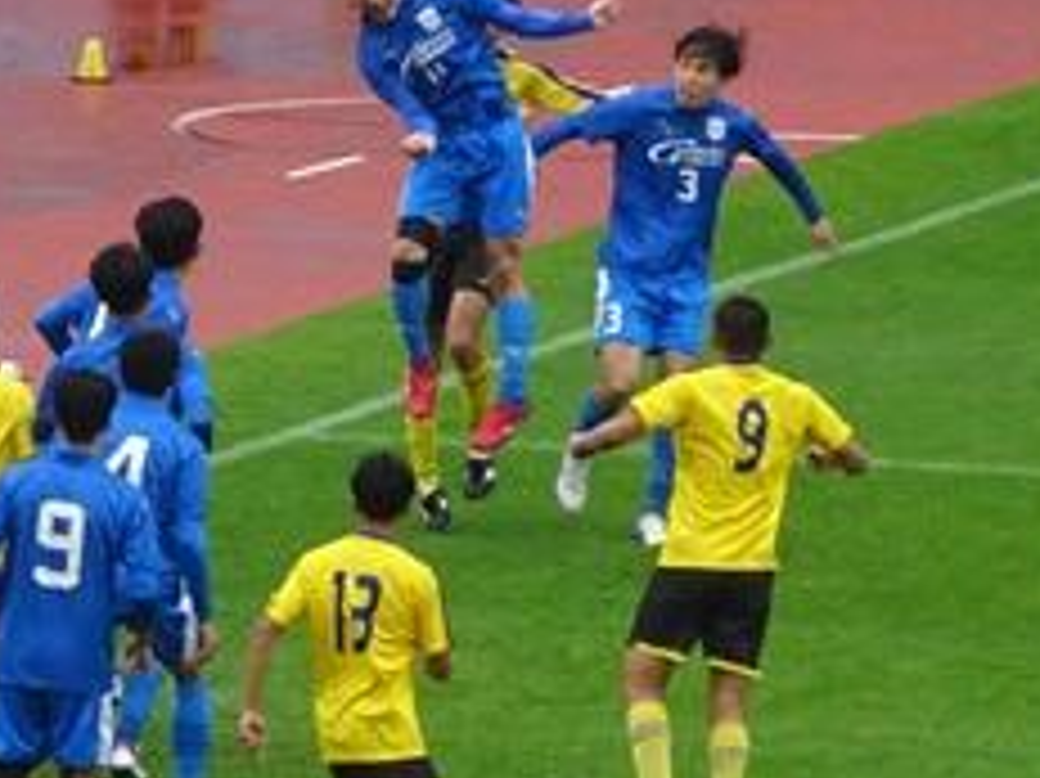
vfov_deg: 1.4
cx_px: 72
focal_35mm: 1040
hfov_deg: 1.9
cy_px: 103
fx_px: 31229
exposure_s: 1/250
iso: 640
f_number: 6.3
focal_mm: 68.3
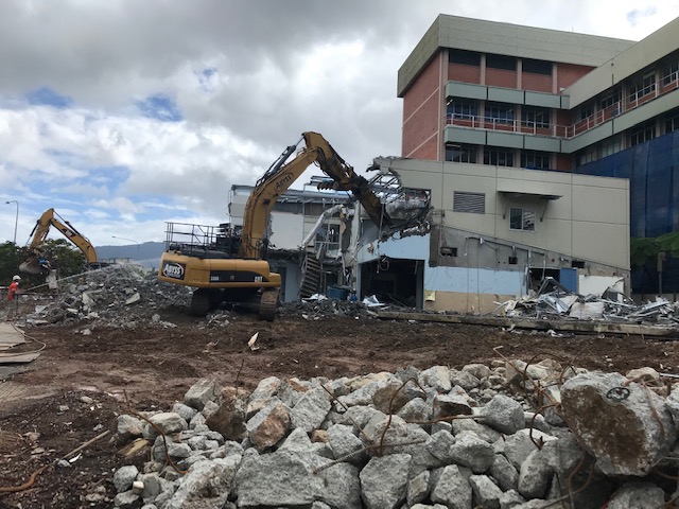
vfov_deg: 49.7
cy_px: 254
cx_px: 340
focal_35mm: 28
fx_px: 549
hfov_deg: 63.4
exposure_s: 1/2907
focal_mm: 3.99
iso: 20
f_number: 1.8
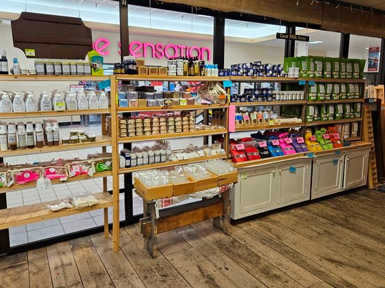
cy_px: 130
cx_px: 184
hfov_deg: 65.3
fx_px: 300
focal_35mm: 27
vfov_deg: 51.2
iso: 200
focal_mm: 5.4
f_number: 1.8
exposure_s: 1/120
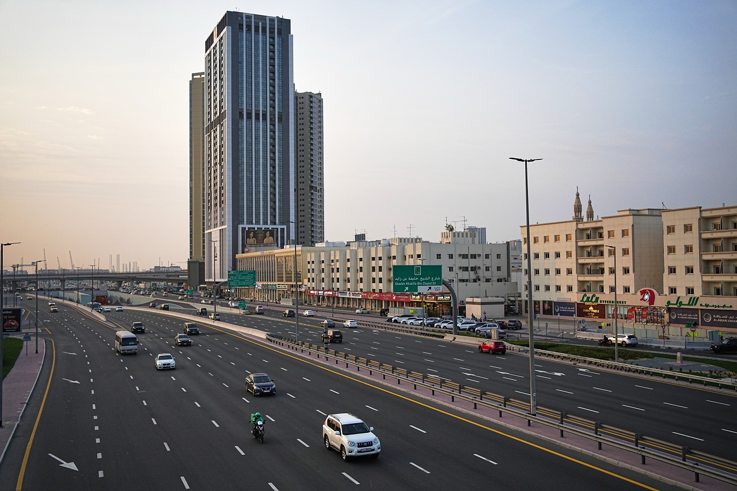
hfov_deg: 54.4
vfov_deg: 37.8
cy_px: 246
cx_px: 368
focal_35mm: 35
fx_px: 716
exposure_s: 1/3200
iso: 400
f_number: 2.8
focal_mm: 35
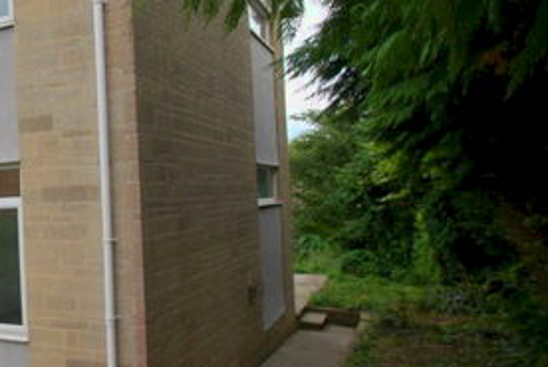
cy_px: 179
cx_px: -18
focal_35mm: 38
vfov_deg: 35.2
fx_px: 579
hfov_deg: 42.6
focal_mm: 10
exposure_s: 1/160
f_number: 6.3
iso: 100
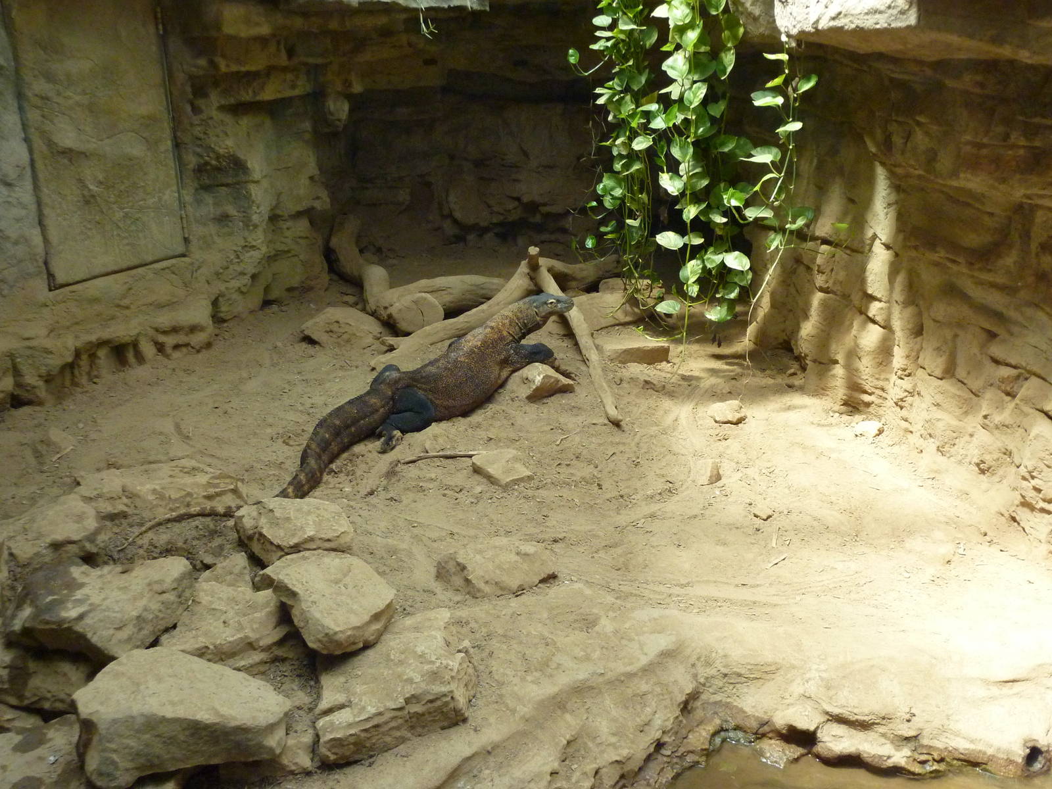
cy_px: 394
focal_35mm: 35
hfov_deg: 52.6
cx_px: 526
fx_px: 1064
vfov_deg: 40.7
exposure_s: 1/250
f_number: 3.5
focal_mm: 5.7
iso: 400
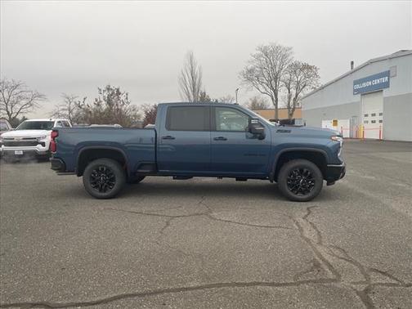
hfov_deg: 67.3
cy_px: 154
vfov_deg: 53.1
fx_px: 309
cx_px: 206
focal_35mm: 26
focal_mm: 4.2
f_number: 1.6
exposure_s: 1/121
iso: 40
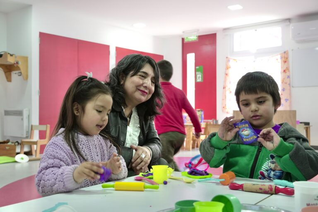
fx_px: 371
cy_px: 106
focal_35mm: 42
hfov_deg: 46.4
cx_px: 159
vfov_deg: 31.9
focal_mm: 28
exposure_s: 1/100
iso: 1000
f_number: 4.5
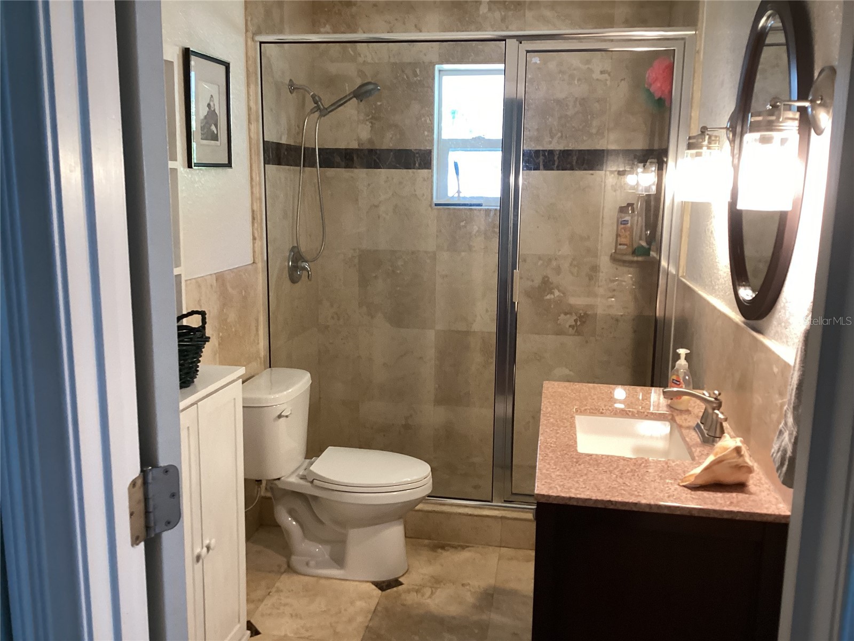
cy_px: 320
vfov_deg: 45.4
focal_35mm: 31
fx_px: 765
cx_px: 427
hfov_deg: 58.4
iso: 160
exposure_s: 1/50
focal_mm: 3.3
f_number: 2.4
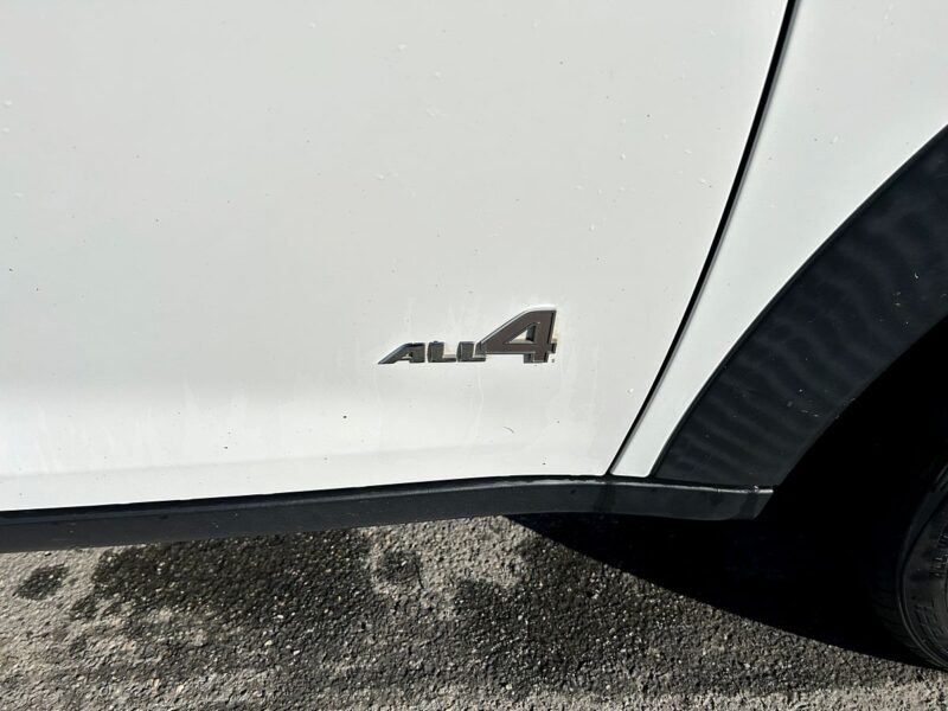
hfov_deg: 67.3
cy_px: 356
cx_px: 474
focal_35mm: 26
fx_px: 712
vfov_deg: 53.1
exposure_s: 1/8000
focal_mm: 5.7
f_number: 1.5
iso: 50
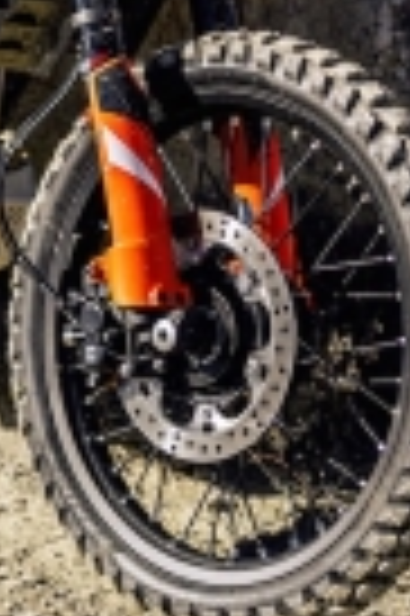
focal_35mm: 219
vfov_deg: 9.2
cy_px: -202
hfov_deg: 6.2
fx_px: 3750
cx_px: -18
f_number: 1.6
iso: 100
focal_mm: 50
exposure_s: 1/8000
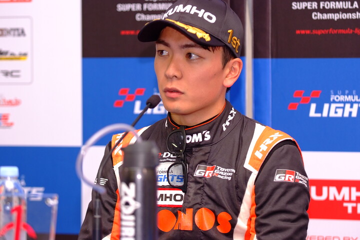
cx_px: 180
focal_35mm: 165
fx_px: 1650
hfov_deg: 12.5
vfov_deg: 8.3
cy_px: 120
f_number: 2.8
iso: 400
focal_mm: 110
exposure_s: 1/250
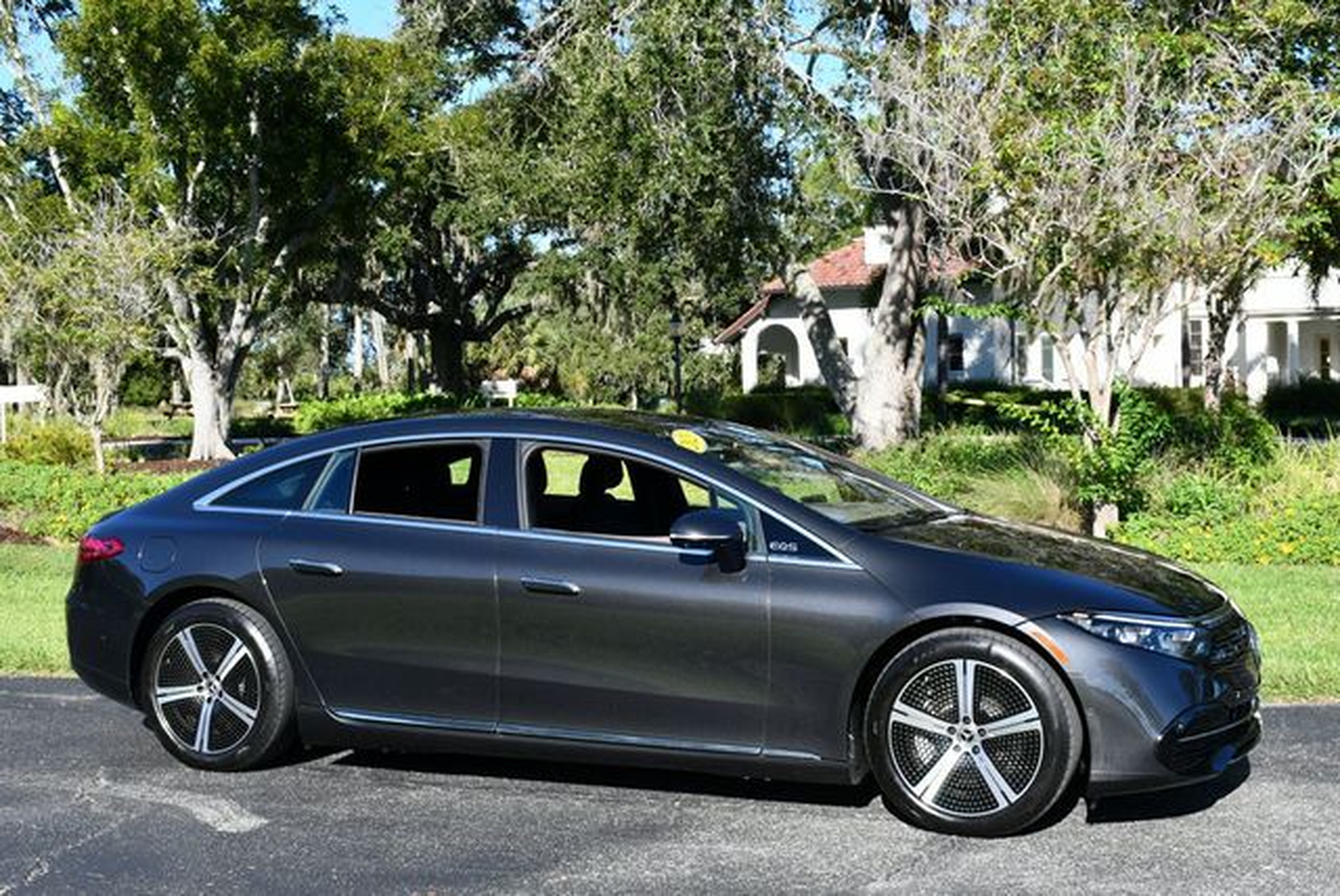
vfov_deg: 28.1
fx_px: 1788
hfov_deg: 41.1
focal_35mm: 48
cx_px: 670
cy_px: 448
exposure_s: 1/250
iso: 140
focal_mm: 24
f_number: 8
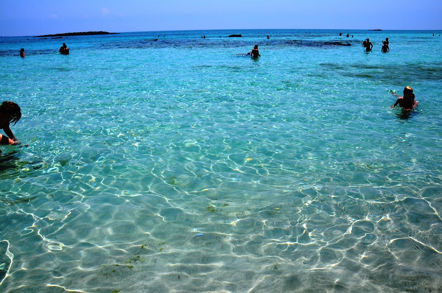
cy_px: 146
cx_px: 221
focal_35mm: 27
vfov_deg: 47.7
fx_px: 331
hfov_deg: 67.5
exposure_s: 1/400
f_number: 10
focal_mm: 18
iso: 100
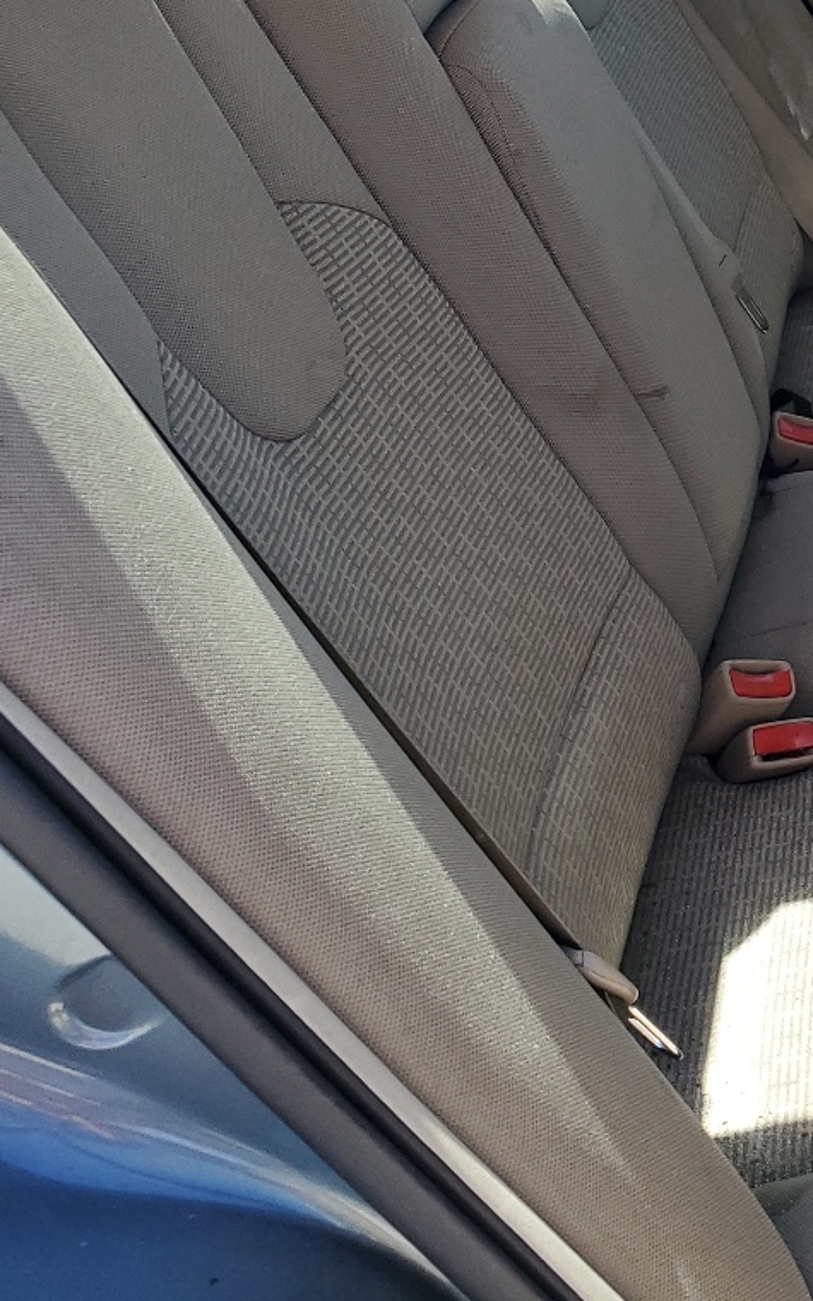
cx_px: 1188
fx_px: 2056
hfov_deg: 19.7
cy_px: 373
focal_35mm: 58
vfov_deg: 34.6
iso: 50
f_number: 1.5
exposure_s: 1/435
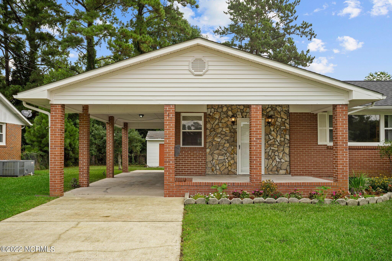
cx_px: 196
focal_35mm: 29
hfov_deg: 63.7
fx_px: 316
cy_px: 130
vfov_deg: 45.0
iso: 100
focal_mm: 29
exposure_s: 1/160
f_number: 8
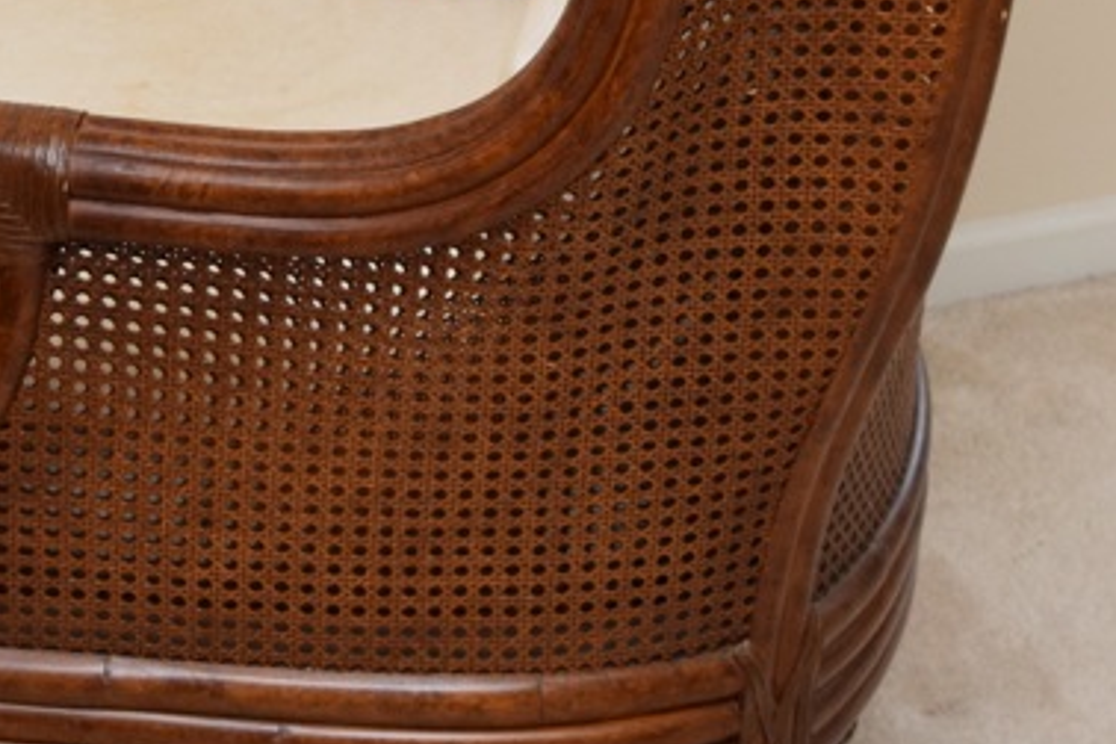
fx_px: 3689
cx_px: 407
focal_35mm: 119
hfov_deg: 17.2
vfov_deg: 11.4
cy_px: -1
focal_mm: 30
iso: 800
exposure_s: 1/80
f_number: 4.5
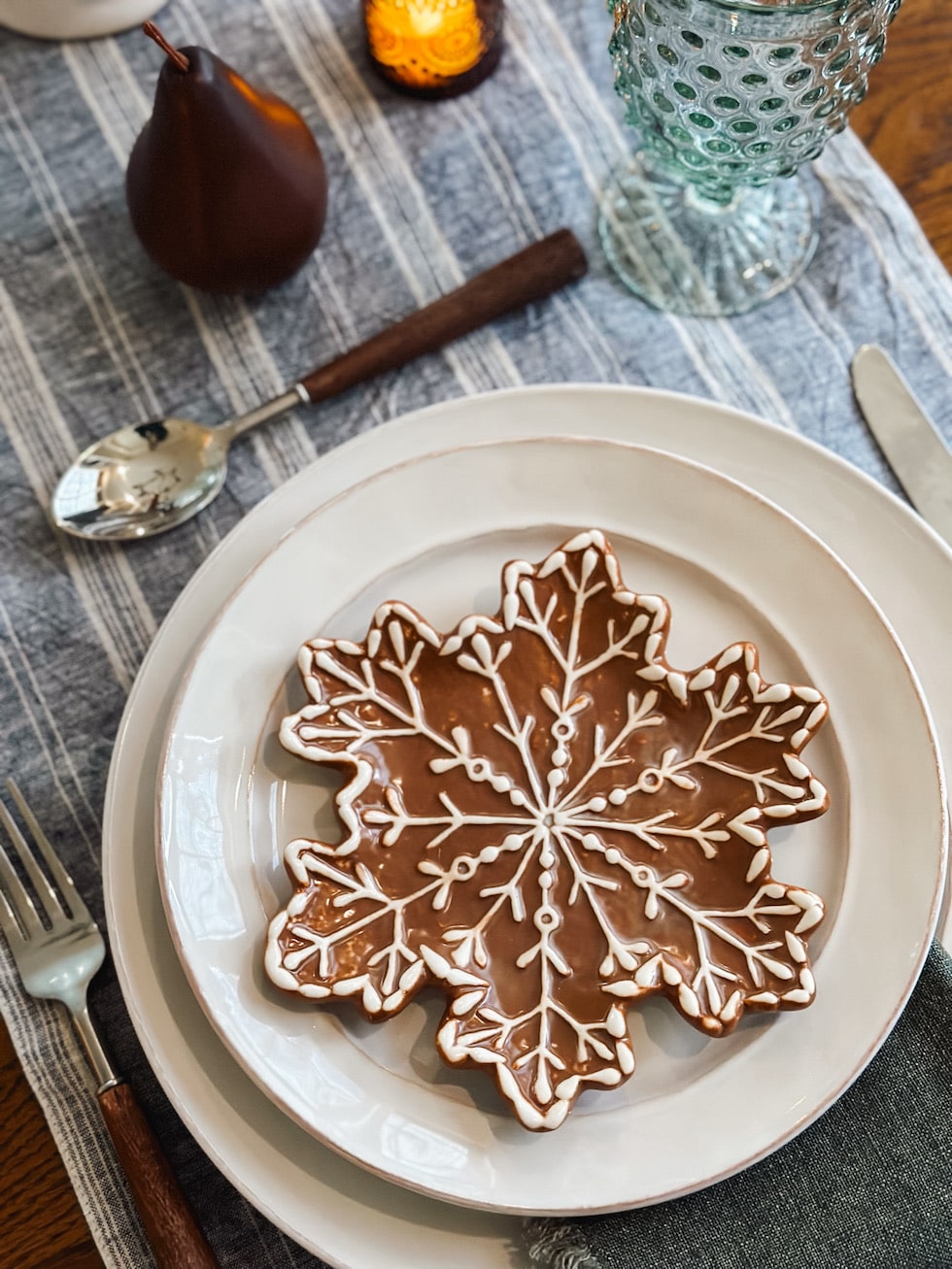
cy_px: 634
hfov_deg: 30.3
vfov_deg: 39.7
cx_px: 476
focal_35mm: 48
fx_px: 1760
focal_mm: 6.86
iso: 640
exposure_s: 1/40
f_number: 1.8
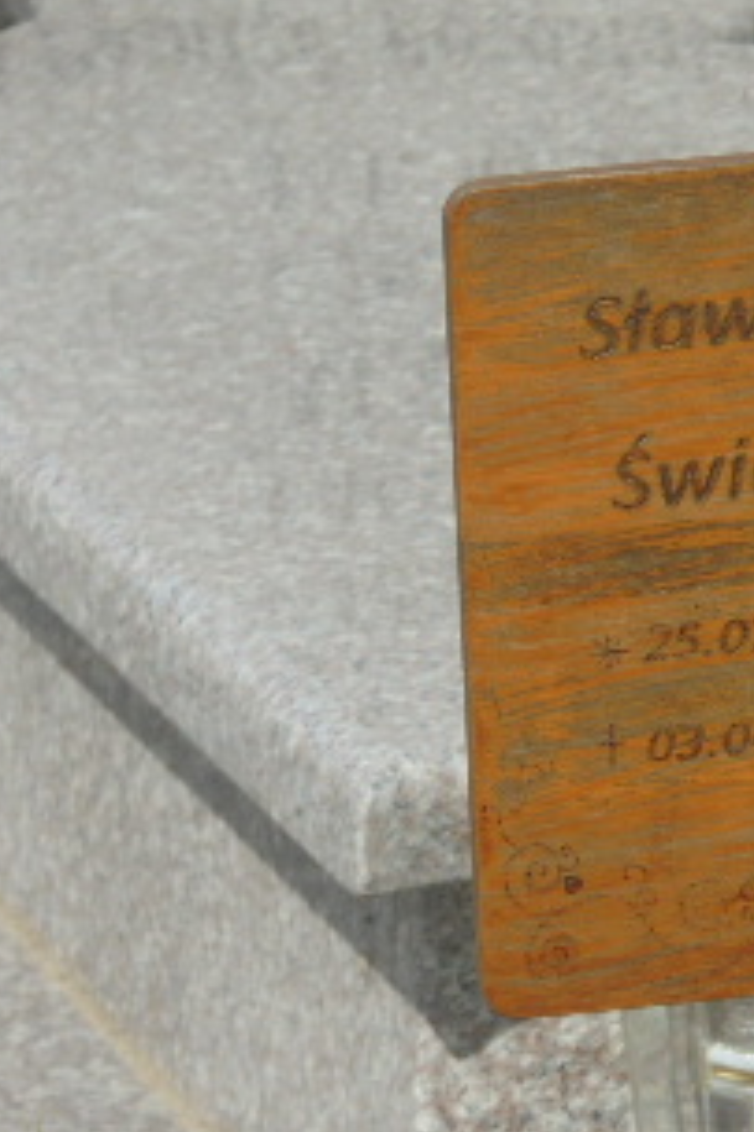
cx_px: 832
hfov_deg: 4.0
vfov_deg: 6.0
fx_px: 10724
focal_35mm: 341
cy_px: 605
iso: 100
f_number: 6.5
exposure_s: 1/500
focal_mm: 27.6
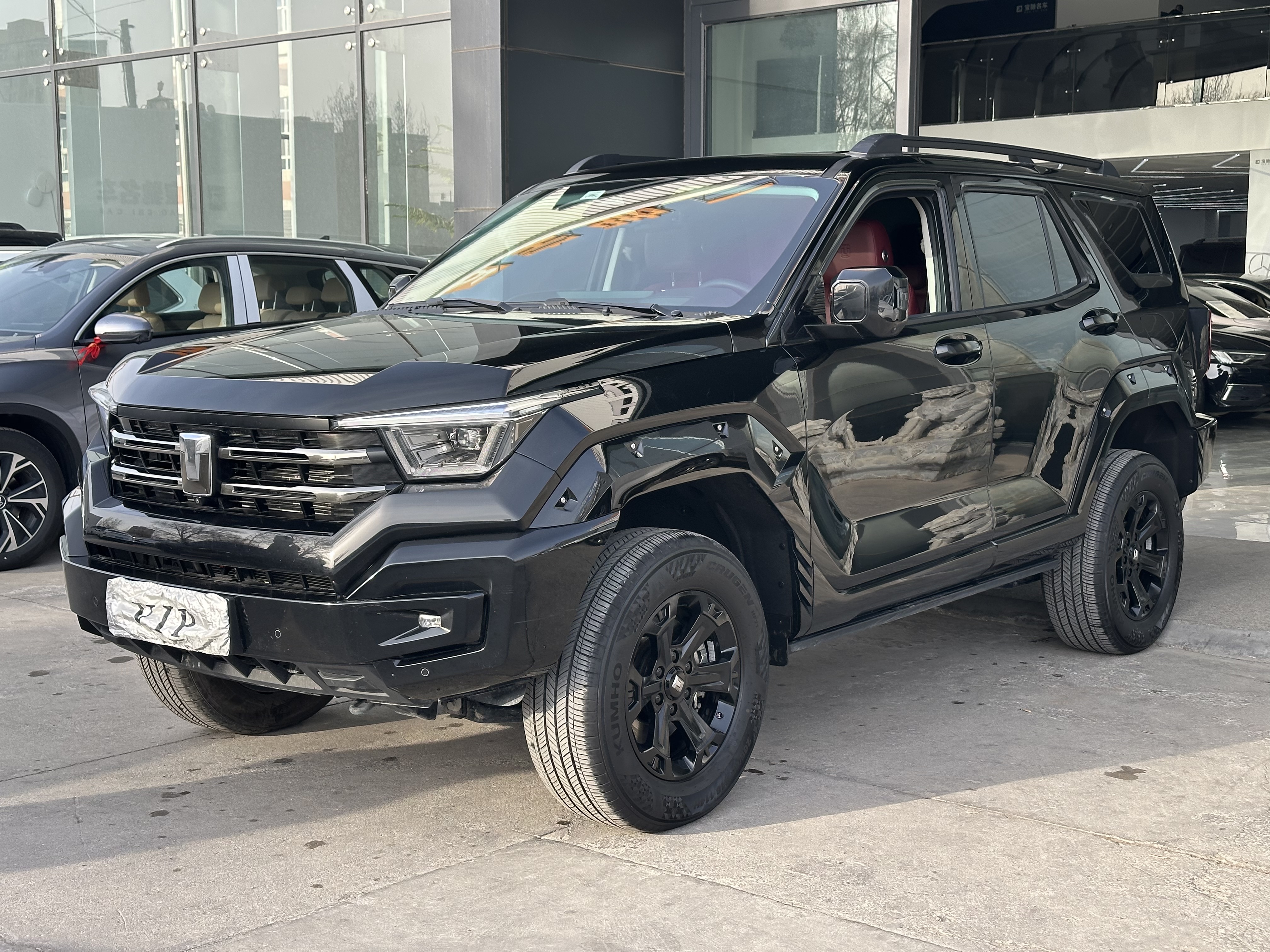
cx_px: 635
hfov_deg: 39.7
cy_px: 476
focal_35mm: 48
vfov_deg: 30.3
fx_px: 1761
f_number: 1.78
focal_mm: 6.86
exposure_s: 1/527
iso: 64
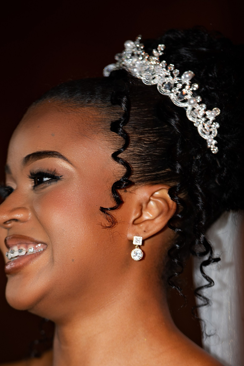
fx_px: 3742
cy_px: 310
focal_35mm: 368
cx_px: 41
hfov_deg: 3.7
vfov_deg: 5.6
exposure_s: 1/250
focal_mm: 200
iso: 125
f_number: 2.8
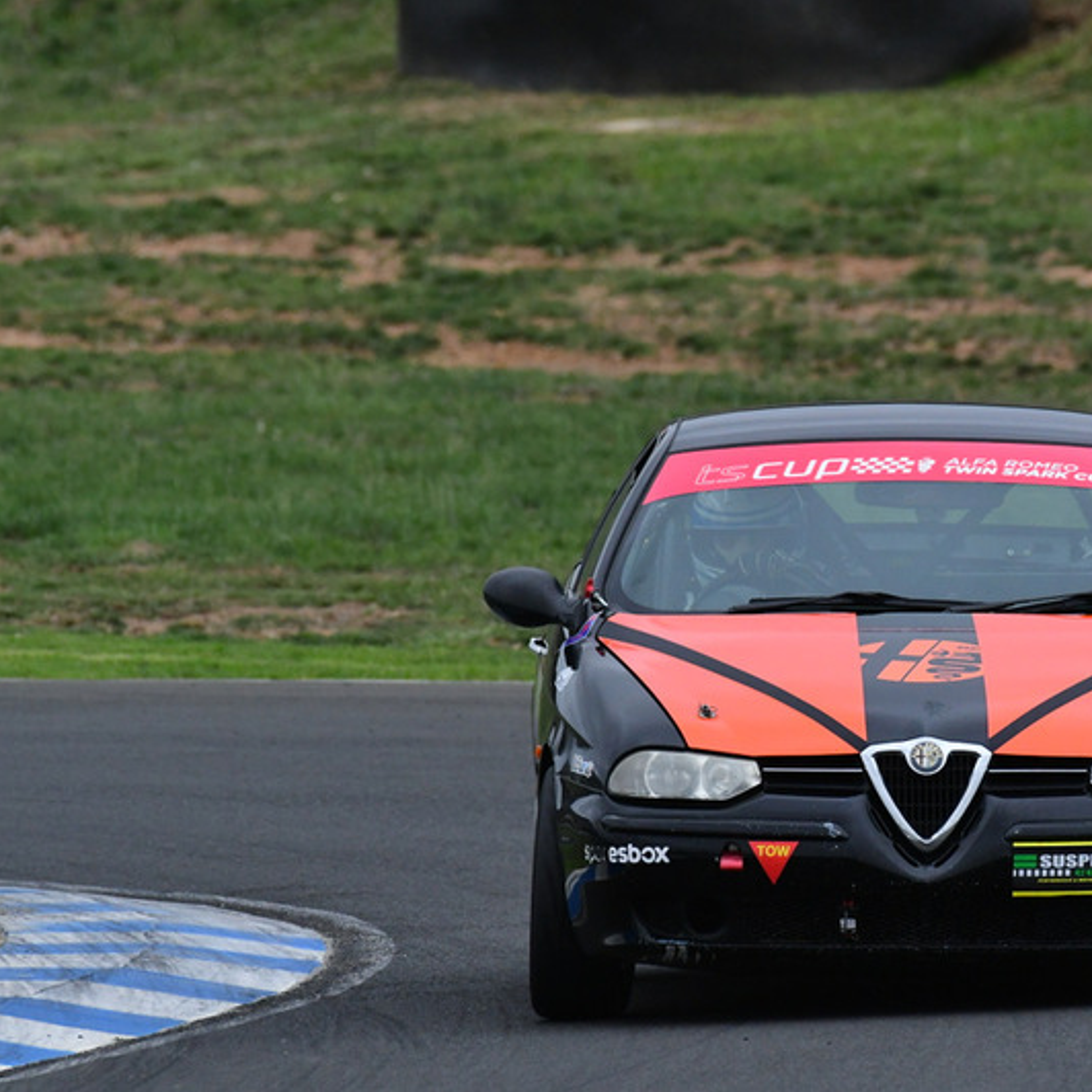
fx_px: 34227
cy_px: 546
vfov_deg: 1.8
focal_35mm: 959
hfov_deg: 1.8
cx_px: 803
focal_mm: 500
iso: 2000
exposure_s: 1/640
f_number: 10
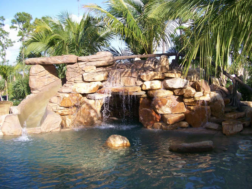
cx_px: 126
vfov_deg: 39.7
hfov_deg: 51.4
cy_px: 94
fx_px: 262
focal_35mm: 36
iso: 80
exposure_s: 1/826
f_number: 2.7
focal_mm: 6
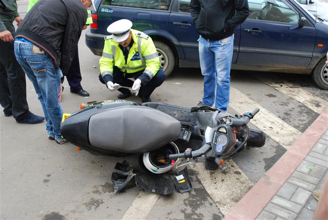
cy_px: 110
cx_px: 164
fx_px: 328
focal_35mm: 36
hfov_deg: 53.1
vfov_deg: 37.0
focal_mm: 24
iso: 200
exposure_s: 1/100
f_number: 5.6
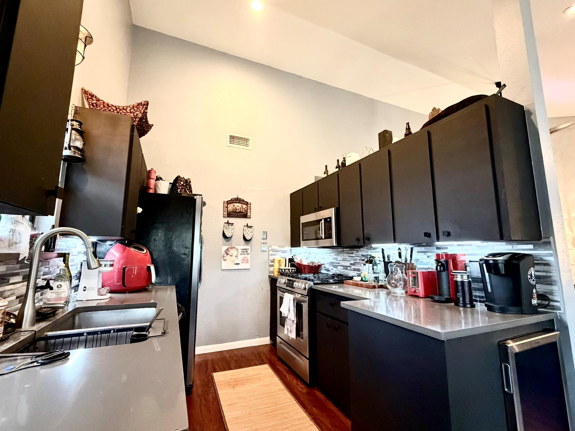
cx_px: 288
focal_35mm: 14
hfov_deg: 102.1
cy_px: 216
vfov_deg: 85.7
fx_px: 233
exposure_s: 1/60
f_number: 2.2
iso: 1000
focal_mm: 2.22
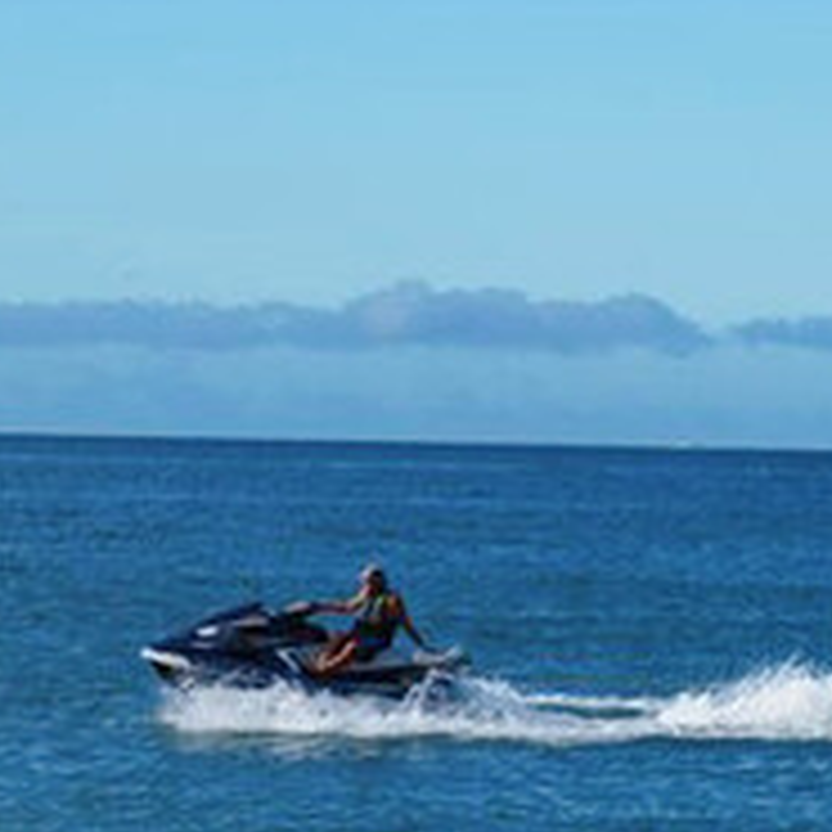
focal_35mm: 246
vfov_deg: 7.1
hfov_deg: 7.1
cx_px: 890
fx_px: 6689
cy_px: 666
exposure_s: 1/800
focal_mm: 63
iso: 320
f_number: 8
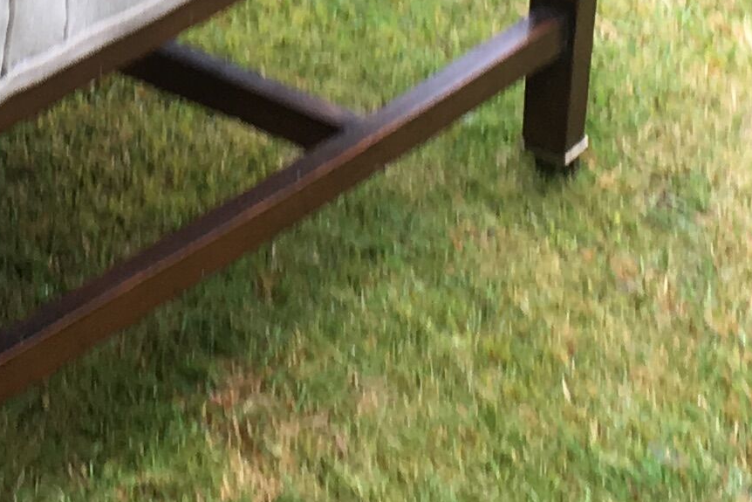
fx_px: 2946
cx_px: -64
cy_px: -563
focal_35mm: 141
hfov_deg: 14.2
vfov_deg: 9.1
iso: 25
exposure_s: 1/116
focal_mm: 4.15
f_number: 2.2
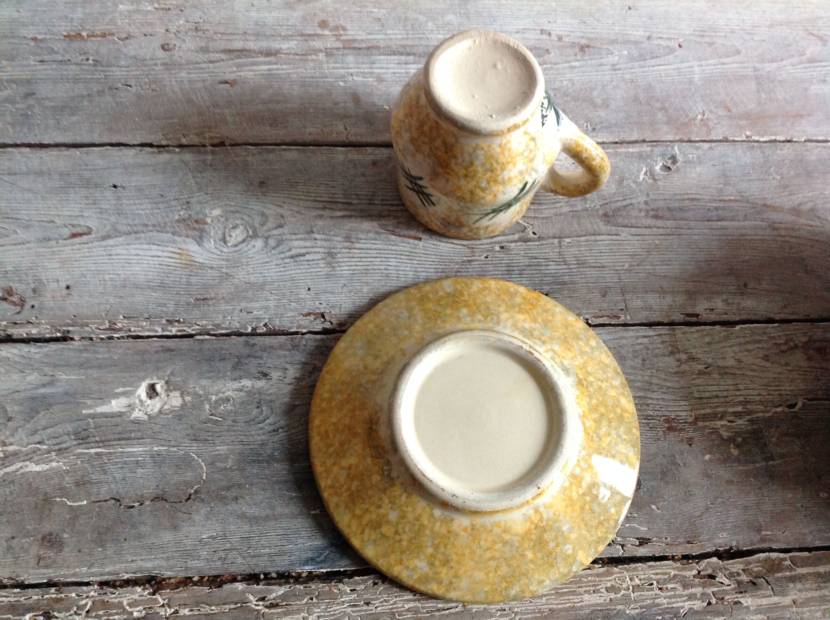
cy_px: 310
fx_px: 838
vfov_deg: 40.6
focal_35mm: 35
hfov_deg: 52.7
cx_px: 415
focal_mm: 4.28
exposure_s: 1/15
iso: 200
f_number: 2.4
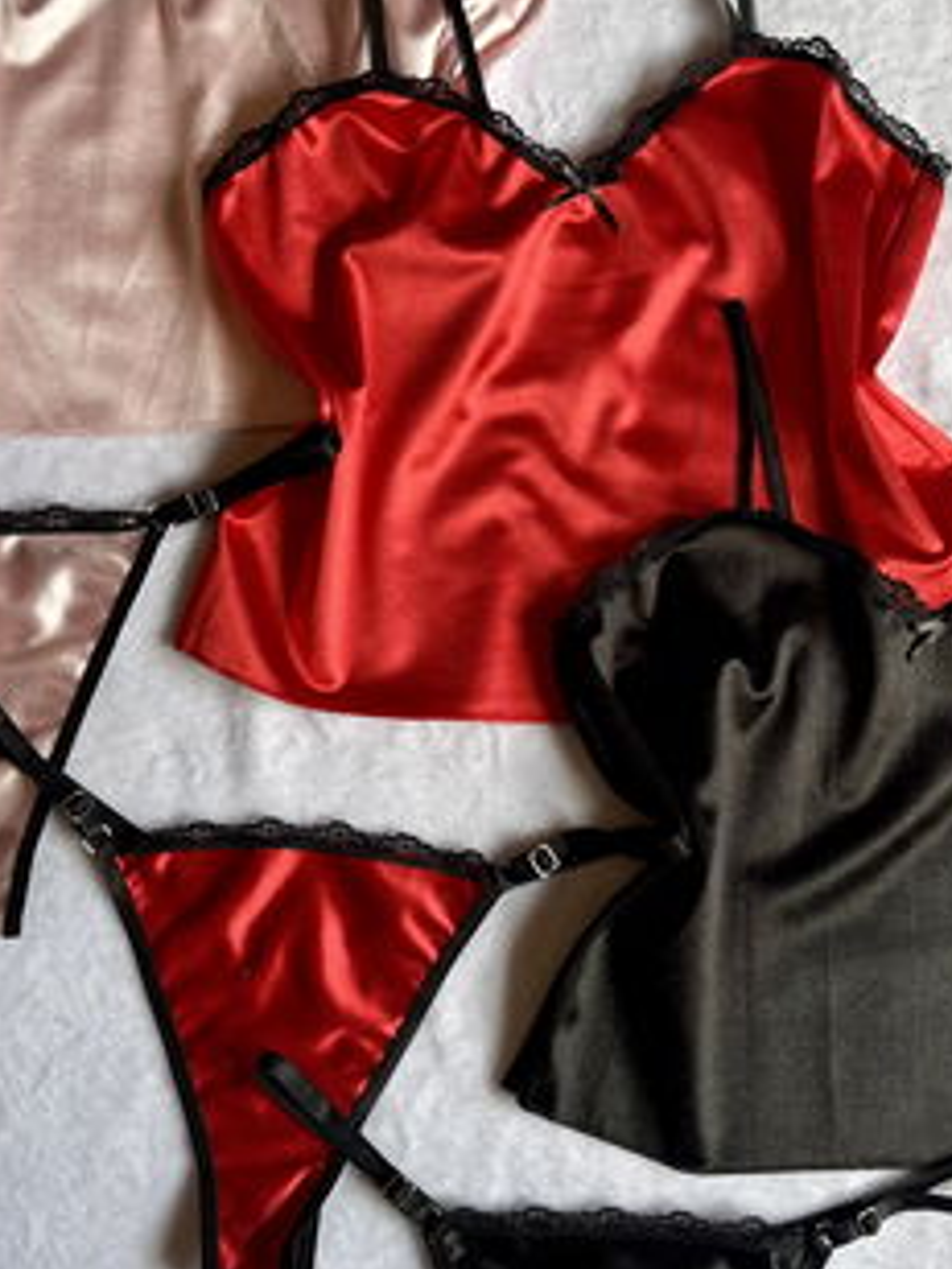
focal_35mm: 45
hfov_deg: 32.2
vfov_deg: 42.1
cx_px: 515
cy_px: 628
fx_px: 1650
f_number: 1.6
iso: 50
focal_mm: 5.1
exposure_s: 1/122
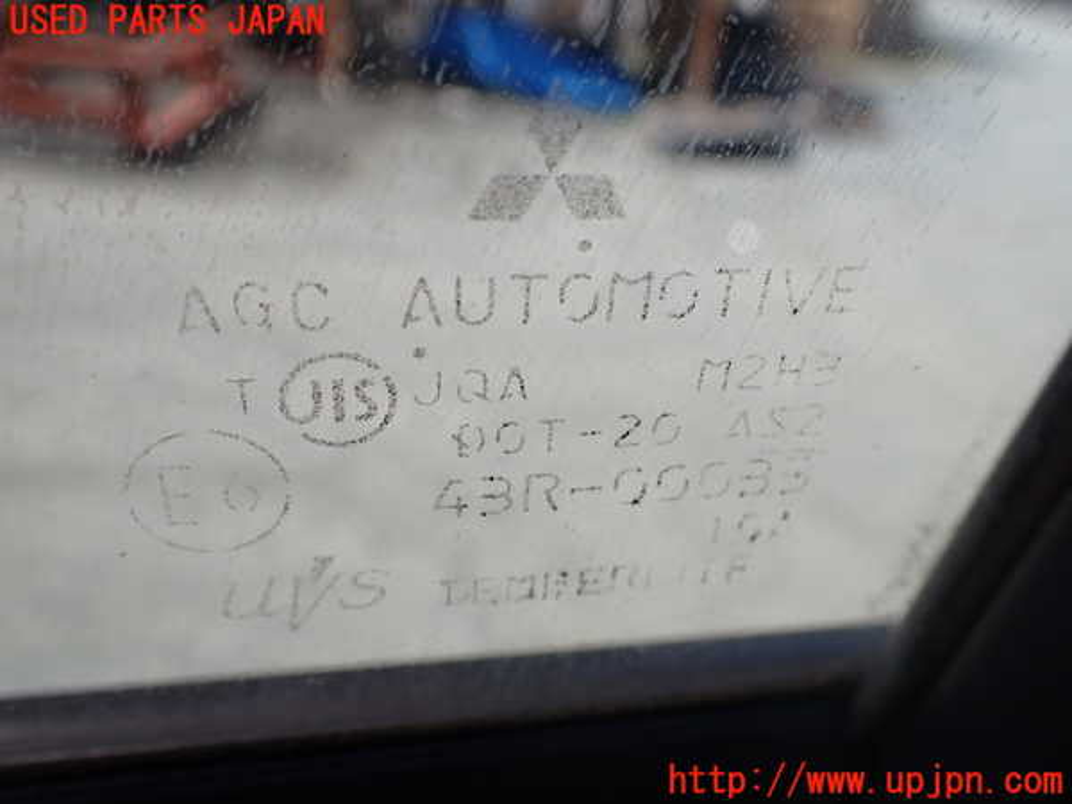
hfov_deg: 60.0
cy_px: 402
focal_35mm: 30
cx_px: 536
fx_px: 929
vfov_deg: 46.8
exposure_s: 1/800
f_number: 3.2
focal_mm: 5.4
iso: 100
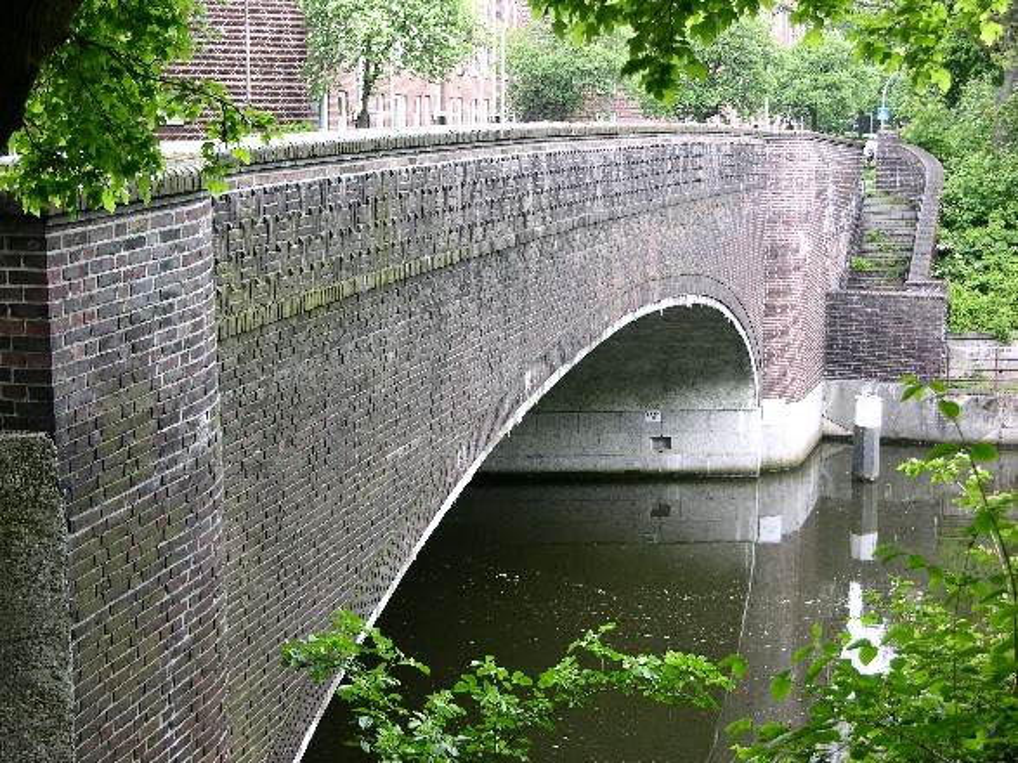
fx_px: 1823
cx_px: 509
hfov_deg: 31.2
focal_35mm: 62
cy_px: 382
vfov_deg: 23.6
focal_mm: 15.7
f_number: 3.2
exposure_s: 1/37.7
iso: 50
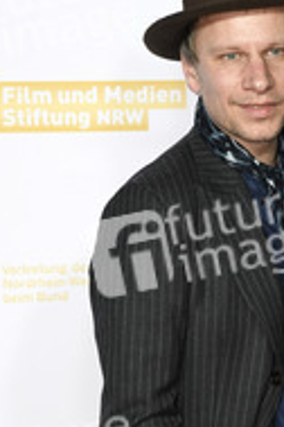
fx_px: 1751
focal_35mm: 148
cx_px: 268
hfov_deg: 9.2
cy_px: 357
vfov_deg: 13.8
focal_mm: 70
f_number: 4
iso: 800
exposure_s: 1/500
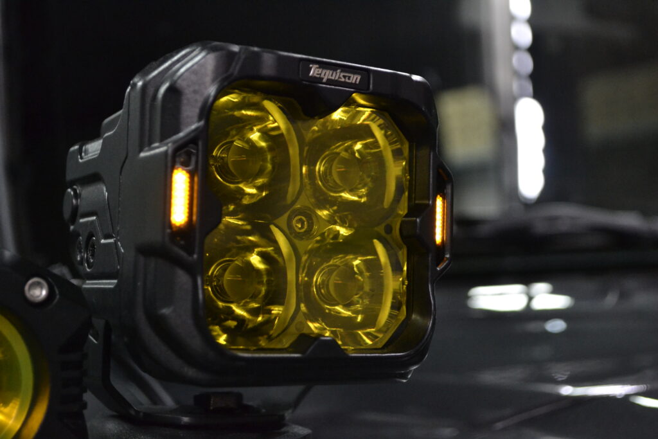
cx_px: 329
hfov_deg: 36.9
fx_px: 987
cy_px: 220
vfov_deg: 25.1
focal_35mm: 54
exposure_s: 1/60
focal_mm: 36
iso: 2200
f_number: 5
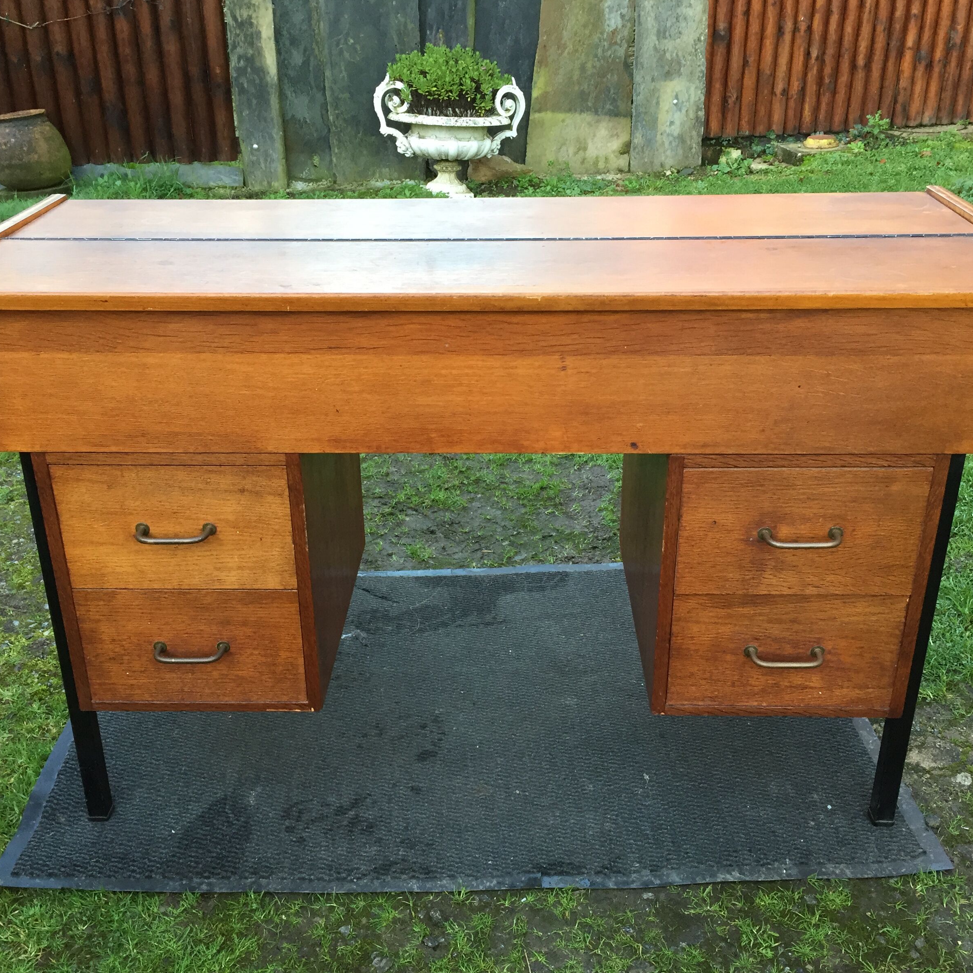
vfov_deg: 47.2
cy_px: 488
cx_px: 467
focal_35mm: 35
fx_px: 1113
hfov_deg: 47.2
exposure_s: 1/33
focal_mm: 4.15
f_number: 2.2
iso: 50
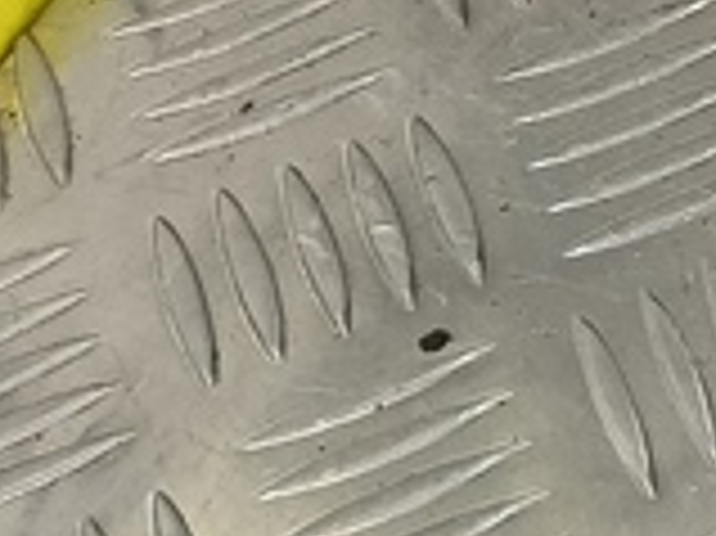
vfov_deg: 9.5
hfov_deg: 10.0
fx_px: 3059
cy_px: -482
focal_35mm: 148
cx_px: 2157
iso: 90
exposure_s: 1/50
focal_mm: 4.11
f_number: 1.6
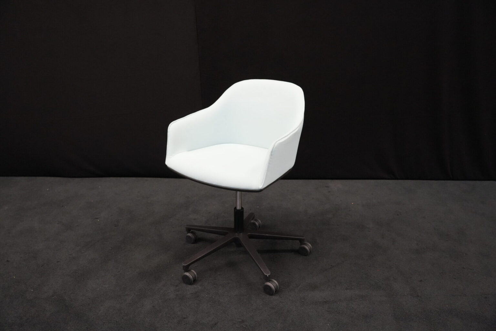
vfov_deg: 41.1
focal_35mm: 32
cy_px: 166
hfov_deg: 58.7
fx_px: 441
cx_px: 248
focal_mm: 32
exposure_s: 1/160
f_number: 4
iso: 8000
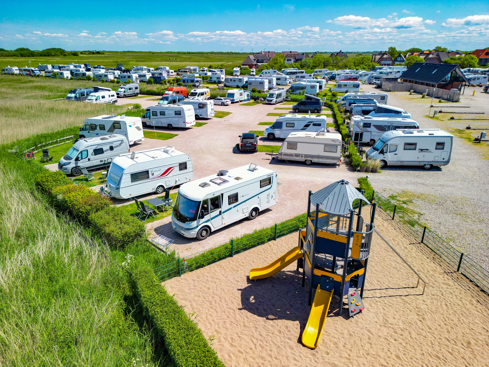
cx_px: 244
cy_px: 184
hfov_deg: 71.6
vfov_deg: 56.8
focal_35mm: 24
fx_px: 339
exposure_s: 1/800
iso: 100
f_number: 1.7
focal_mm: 6.72
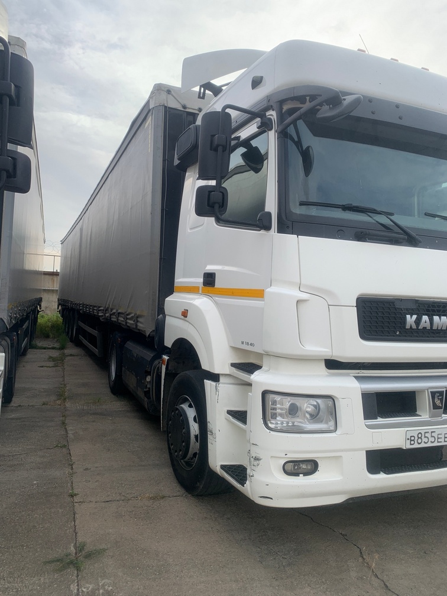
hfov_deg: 53.1
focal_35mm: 26
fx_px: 448
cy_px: 298
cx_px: 224
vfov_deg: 67.3
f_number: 1.8
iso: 25
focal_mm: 4.25
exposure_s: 1/1205
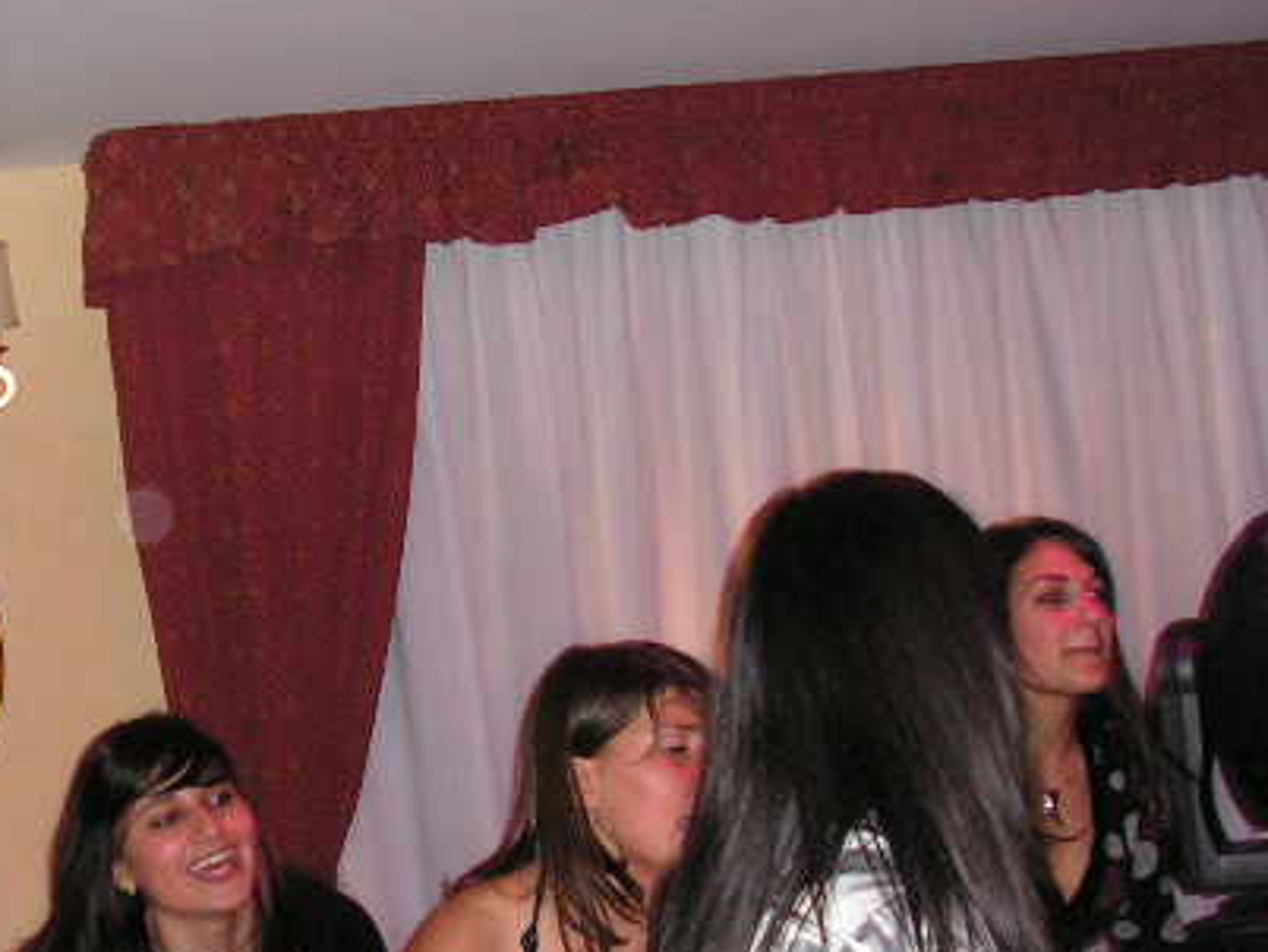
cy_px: 694
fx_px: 2566
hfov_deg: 27.6
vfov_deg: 20.9
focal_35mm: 70
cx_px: 413
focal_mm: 7.4
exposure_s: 1/40
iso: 200
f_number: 3.2
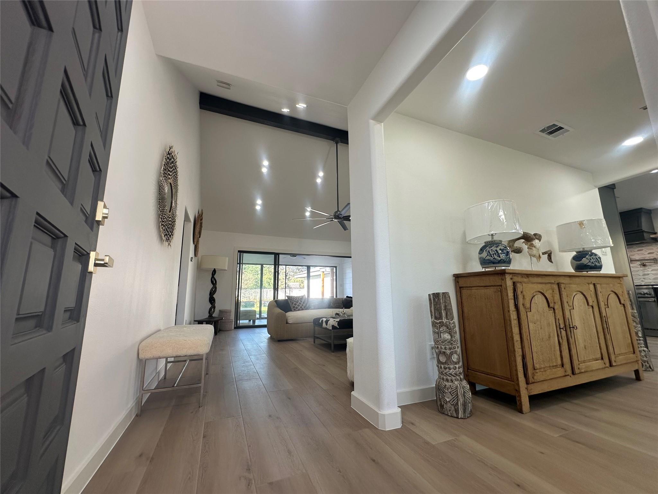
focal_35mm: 14
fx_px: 266
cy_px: 247
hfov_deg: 102.1
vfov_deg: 85.7
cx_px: 329
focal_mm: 2.22
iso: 64
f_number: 2.2
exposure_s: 1/99
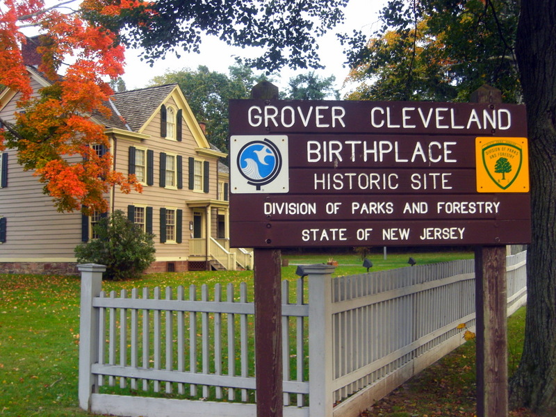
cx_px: 278
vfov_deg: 31.5
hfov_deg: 41.2
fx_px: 739
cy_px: 208
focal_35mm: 46
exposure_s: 1/40
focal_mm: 9.5
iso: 200
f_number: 3.1
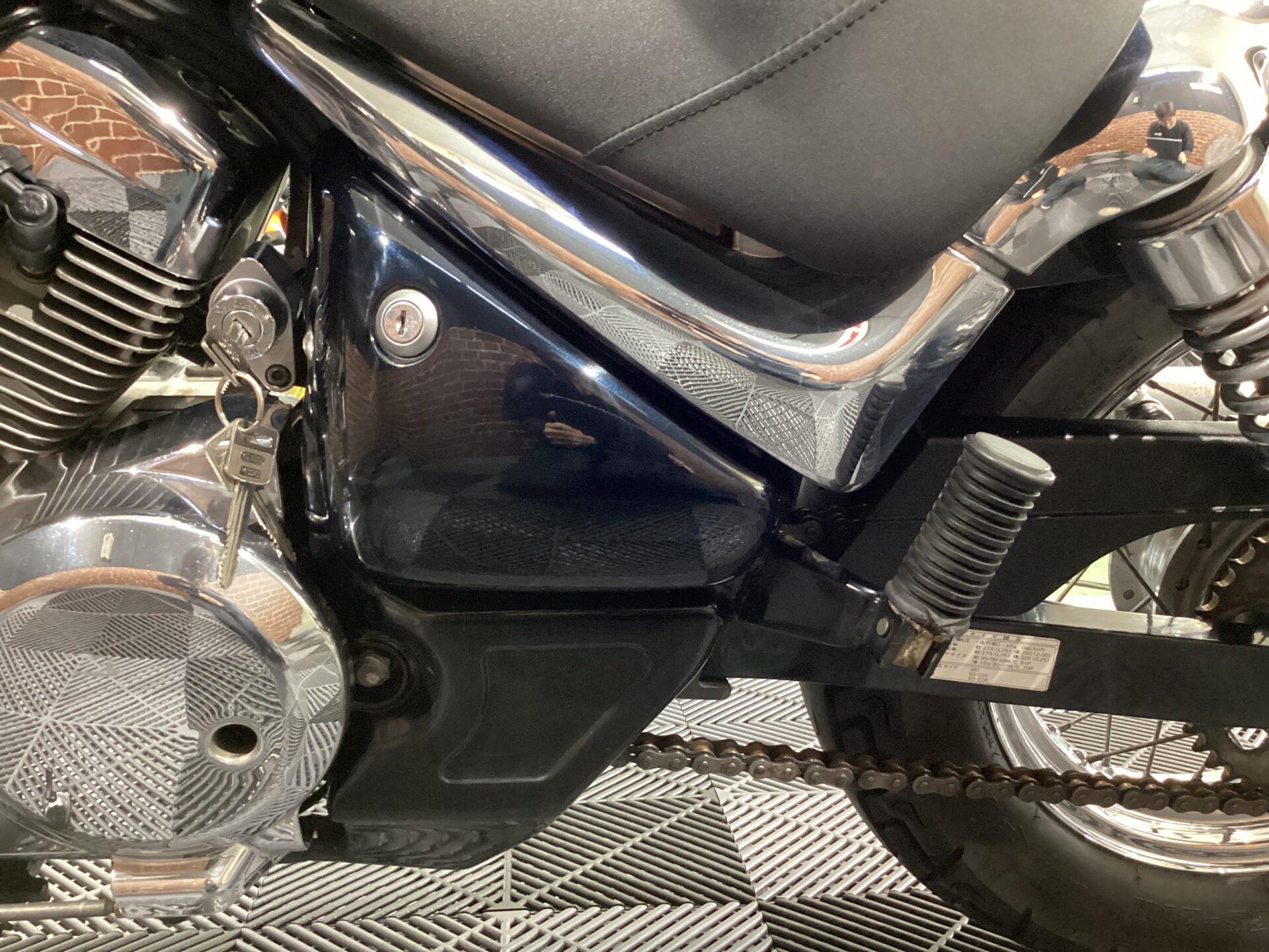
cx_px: 634
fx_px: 1136
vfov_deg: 45.4
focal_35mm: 31
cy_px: 476
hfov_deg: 58.4
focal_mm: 3.3
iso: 500
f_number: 2.4
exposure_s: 1/25
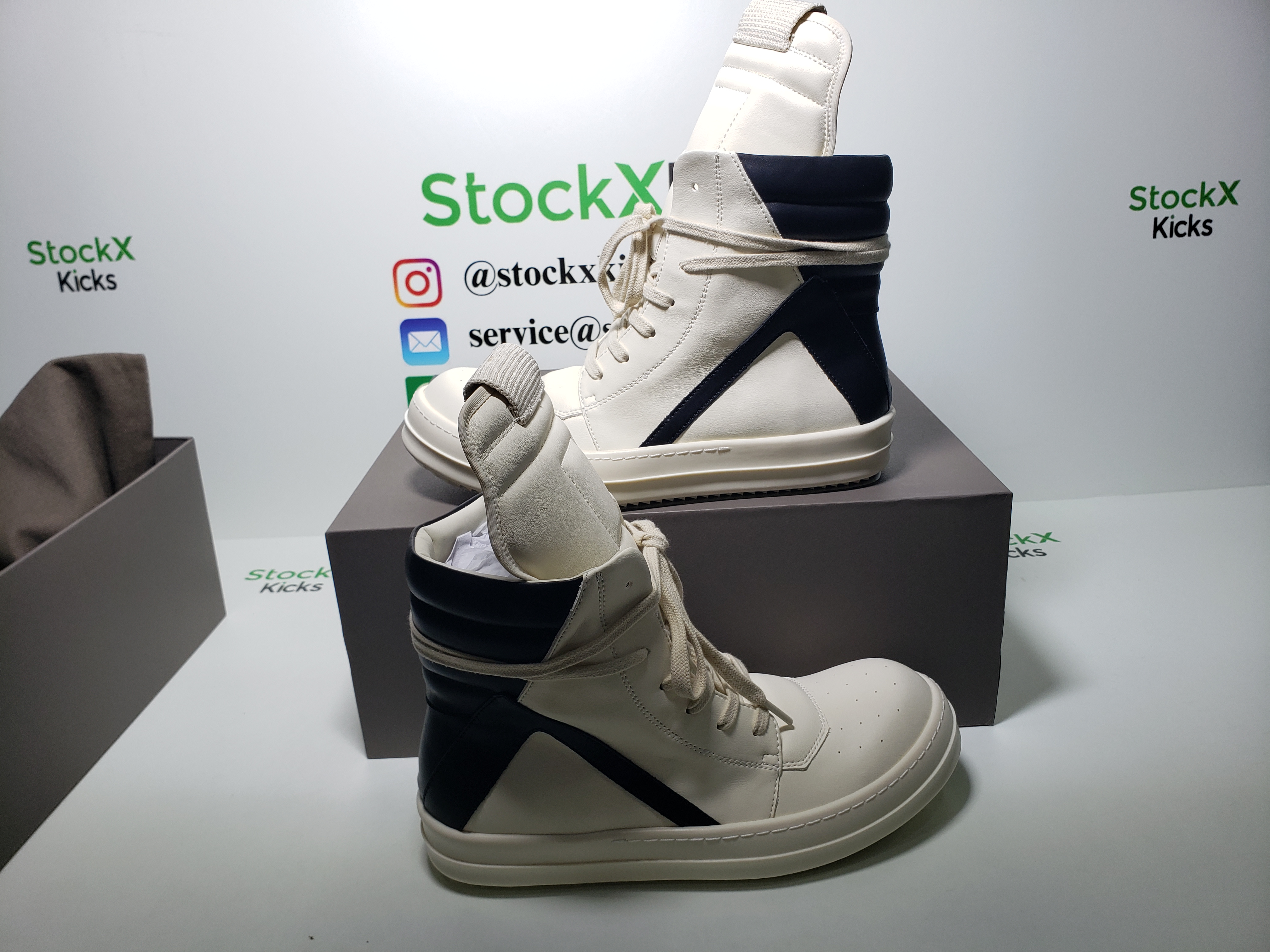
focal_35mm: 26
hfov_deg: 67.3
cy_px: 476
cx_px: 635
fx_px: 954
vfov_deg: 53.1
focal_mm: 4.3
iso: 50
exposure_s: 1/174
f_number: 2.4
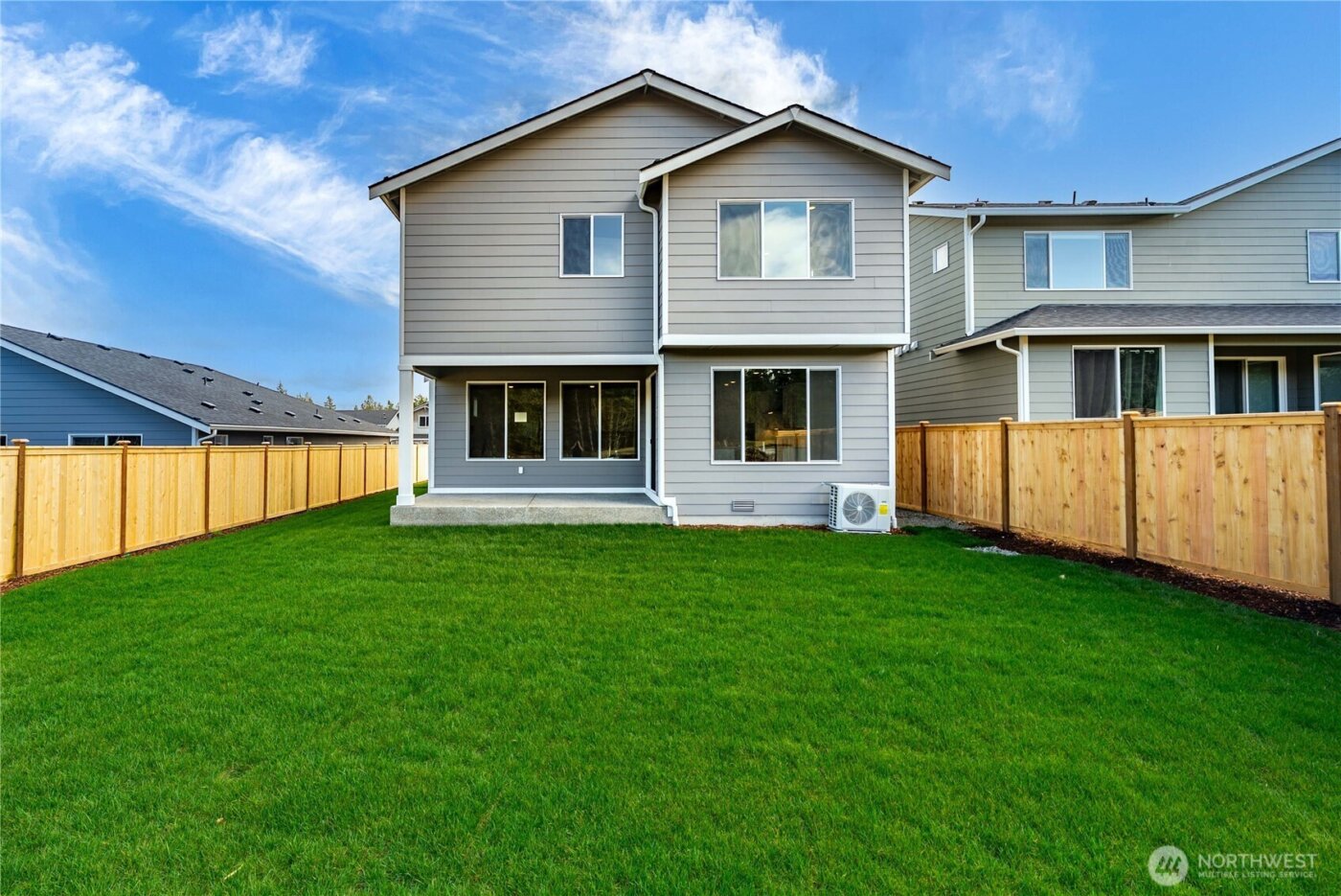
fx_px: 484
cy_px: 448
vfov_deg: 85.5
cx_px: 670
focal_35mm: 13
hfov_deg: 108.3
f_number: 7.1
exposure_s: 1/40
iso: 80
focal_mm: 13
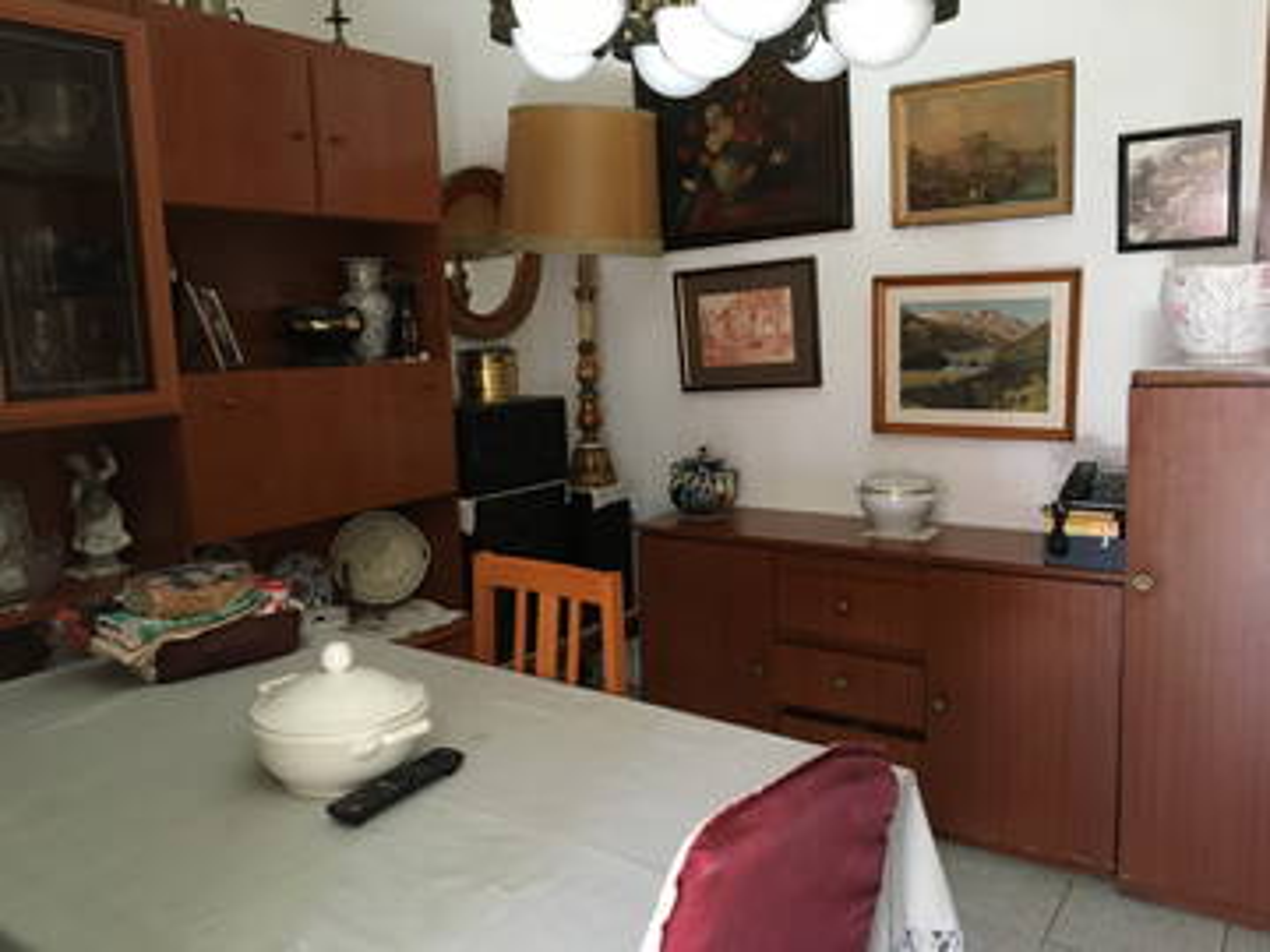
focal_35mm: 29
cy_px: 476
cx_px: 635
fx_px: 1064
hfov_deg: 61.7
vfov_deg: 48.2
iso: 200
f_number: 2.2
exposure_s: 1/33
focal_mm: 4.15
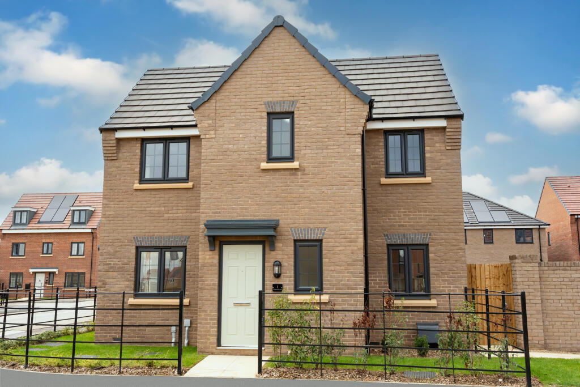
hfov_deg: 58.0
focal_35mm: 32
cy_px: 194
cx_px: 290
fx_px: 524
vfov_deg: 40.5
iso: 400
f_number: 8
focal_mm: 32.5
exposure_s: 1/80
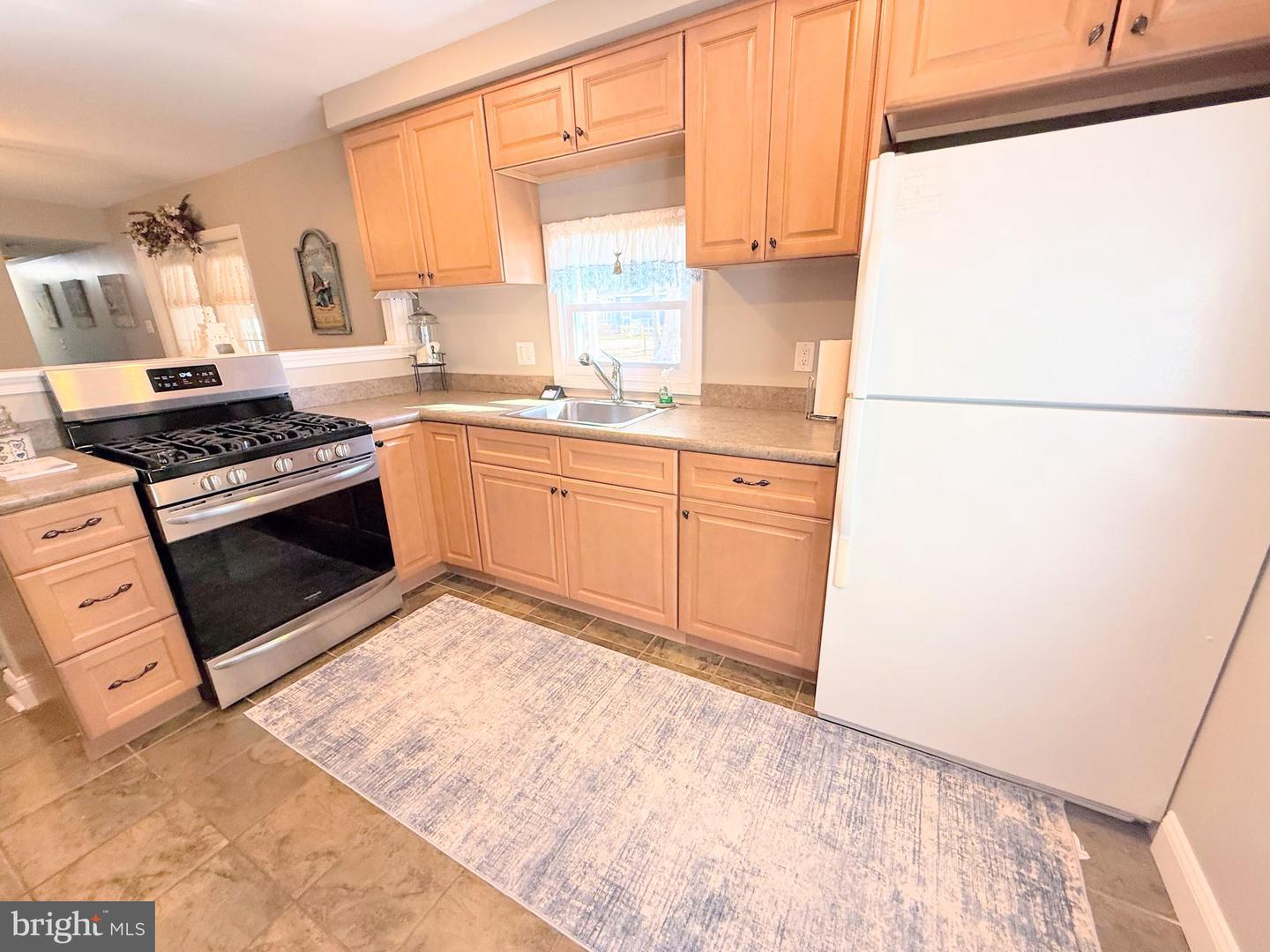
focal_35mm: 14
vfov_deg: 85.7
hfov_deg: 102.1
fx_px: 514
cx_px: 635
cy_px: 476
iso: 200
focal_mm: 2.22
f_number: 2.2
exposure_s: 1/99
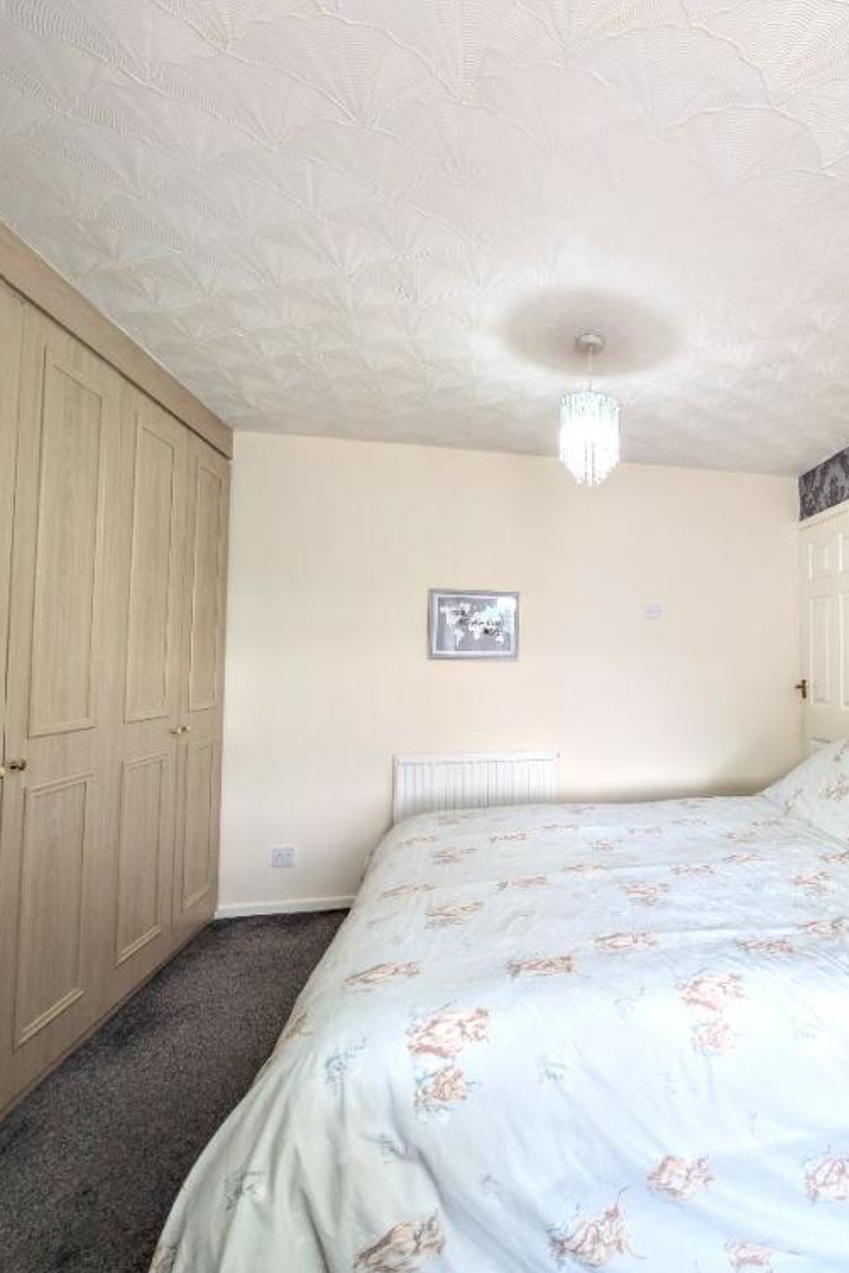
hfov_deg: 65.3
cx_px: 655
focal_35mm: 17
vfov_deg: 93.3
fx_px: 601
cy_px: 626
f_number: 1.7
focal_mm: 2.02
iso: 56
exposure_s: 1/30.2
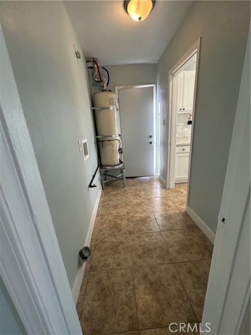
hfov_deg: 85.7
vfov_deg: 102.1
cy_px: 168
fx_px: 135
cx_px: 126
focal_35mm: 14
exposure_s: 1/120
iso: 250
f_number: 2.2
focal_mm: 2.22
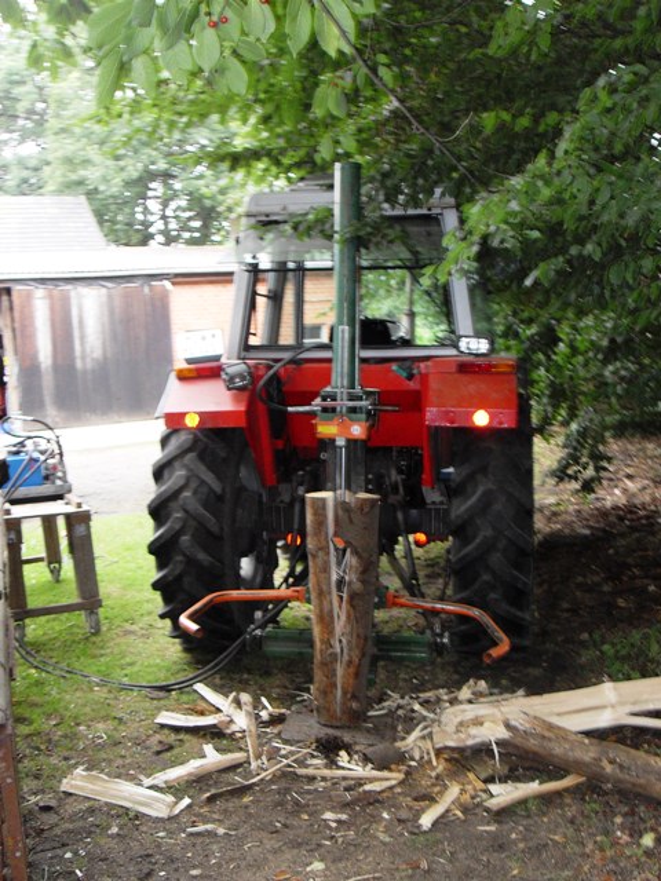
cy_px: 440
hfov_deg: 38.7
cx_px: 330
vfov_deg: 50.1
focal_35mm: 37
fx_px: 942
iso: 160
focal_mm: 6.3
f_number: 2.8
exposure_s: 1/45
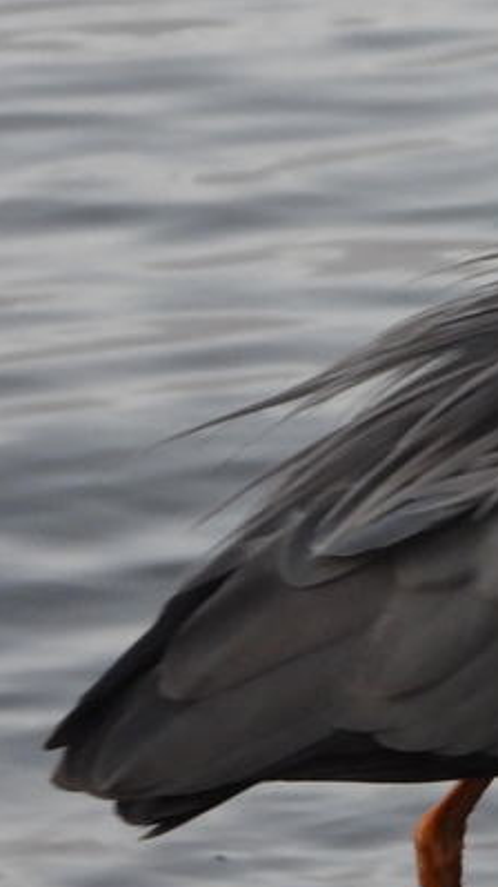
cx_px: 1085
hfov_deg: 1.4
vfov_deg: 2.5
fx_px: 20125
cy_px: 412
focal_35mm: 856
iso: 400
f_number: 4.5
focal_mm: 49.5
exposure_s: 1/30
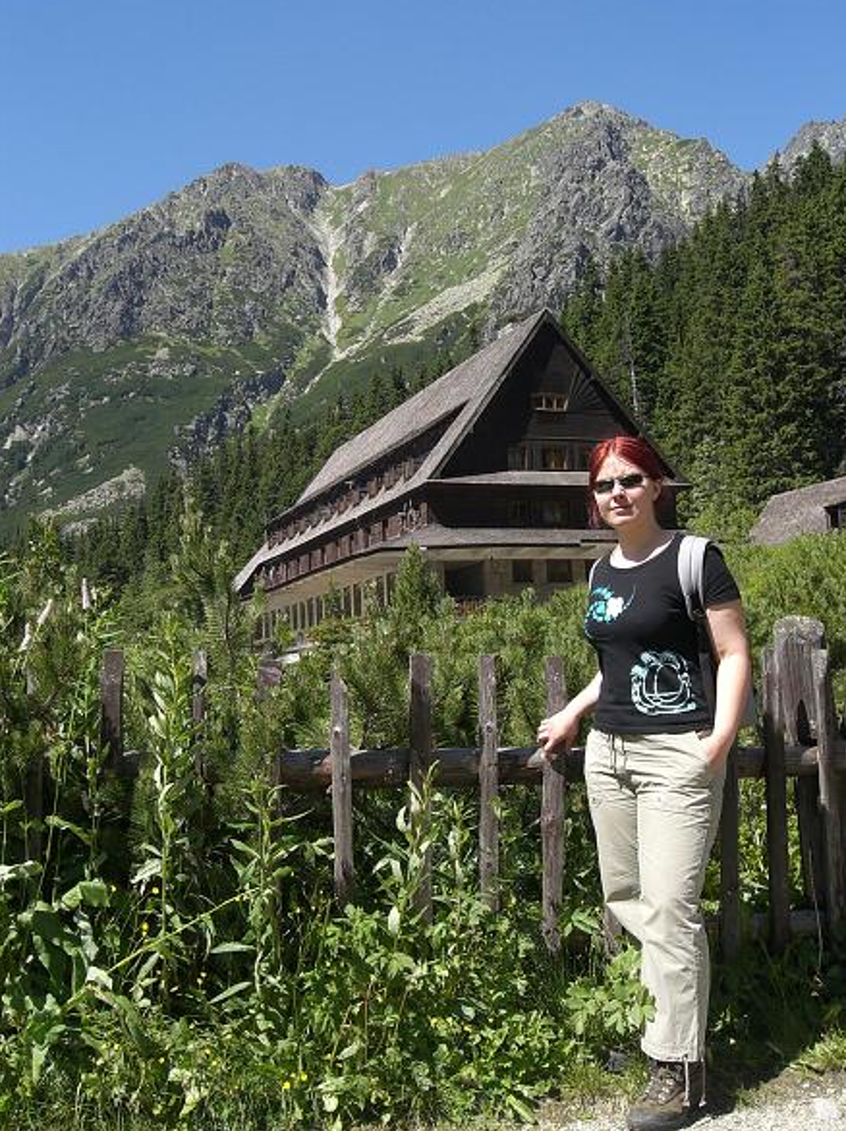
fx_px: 1272
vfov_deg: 47.9
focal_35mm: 39
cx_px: 431
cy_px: 555
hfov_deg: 36.8
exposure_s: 1/400
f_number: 4.4
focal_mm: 6.3
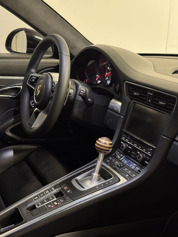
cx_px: 89
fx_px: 329
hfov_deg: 30.3
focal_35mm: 48
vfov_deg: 39.7
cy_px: 118
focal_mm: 6.76
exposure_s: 1/22
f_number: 1.78
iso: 800
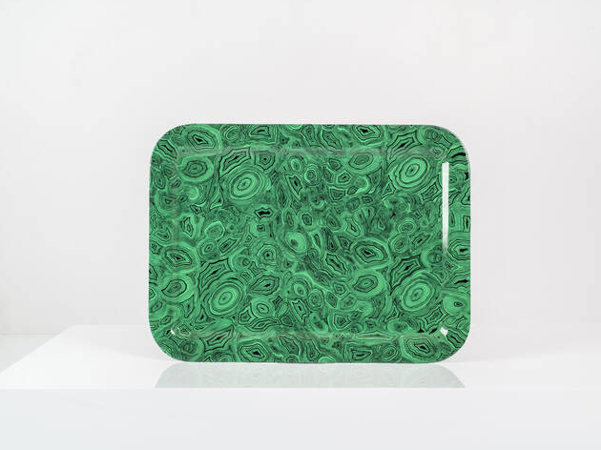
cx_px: 312
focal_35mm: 55
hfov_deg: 34.9
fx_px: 955
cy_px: 225
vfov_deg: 26.5
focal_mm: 50
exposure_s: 1/200
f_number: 10
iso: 100
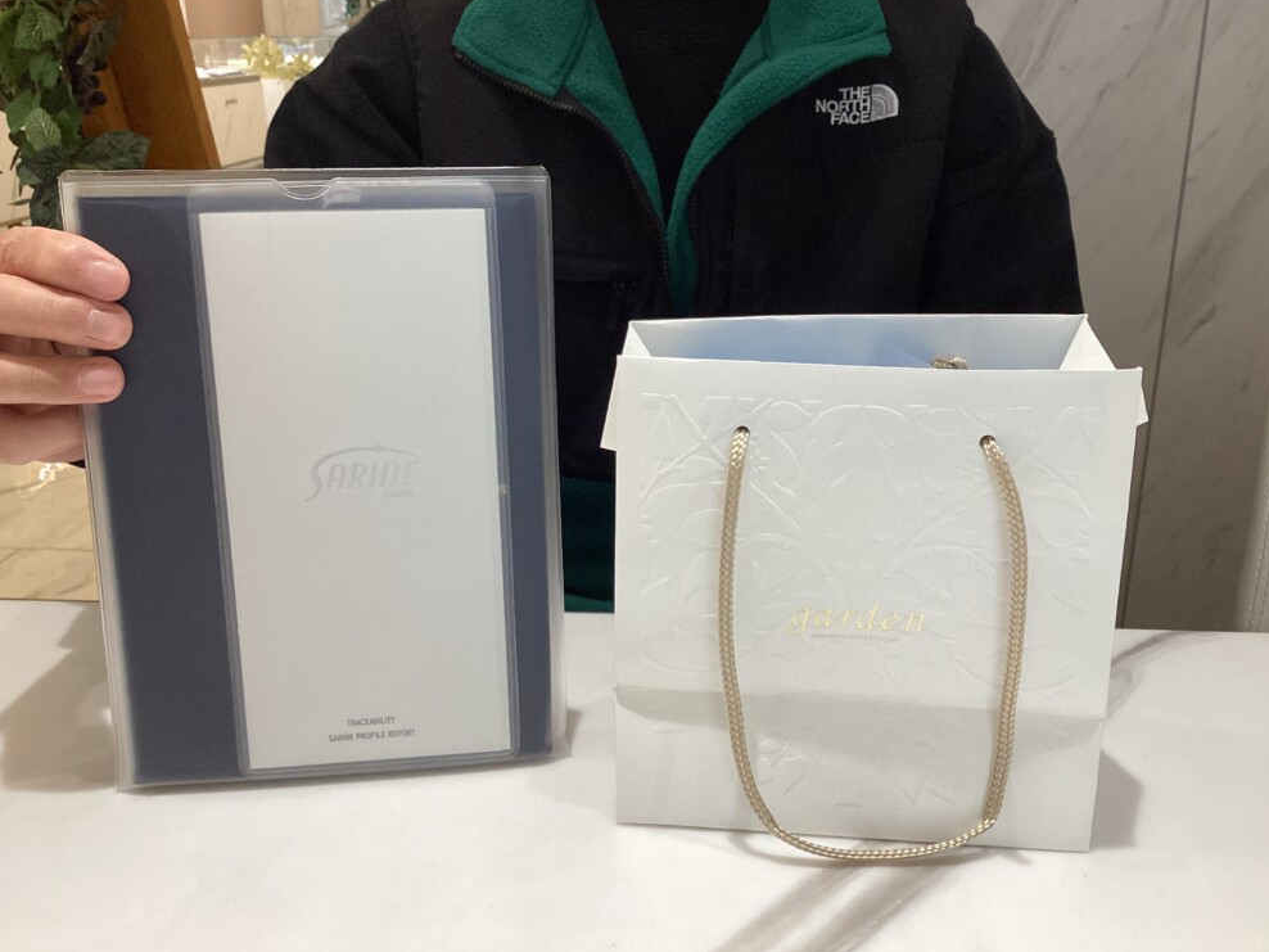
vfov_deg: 44.2
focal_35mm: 32
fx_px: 1173
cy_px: 464
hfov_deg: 56.8
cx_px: 624
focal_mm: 3.3
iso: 40
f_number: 2.4
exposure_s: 1/120
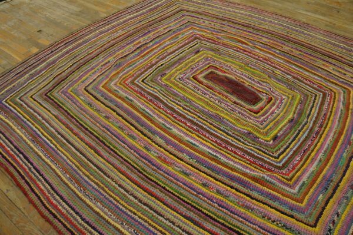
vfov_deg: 45.6
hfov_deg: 64.6
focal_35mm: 28
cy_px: 118
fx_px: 279
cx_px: 176
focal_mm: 19
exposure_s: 1/60
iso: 500
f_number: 4
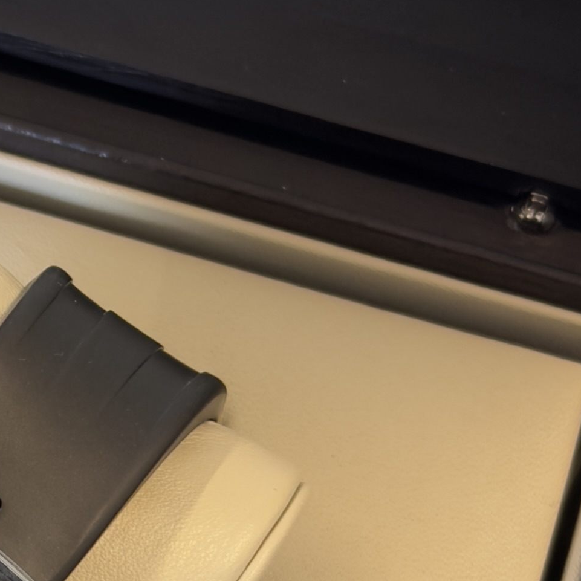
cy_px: 412
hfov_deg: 9.7
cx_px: -41
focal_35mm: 178
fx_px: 3380
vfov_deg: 9.8
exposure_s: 1/50
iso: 80
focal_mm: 6.76
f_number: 1.78
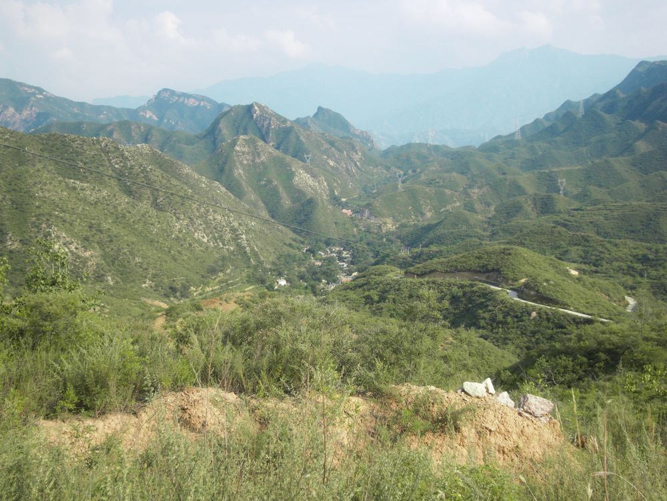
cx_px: 334
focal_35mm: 56
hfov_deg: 34.3
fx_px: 1079
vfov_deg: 26.1
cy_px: 250
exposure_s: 1/400
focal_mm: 9.9
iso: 80
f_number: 4.4
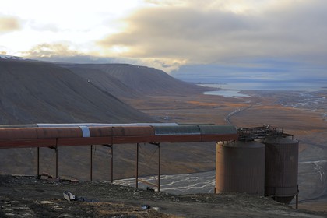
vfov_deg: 24.2
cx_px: 164
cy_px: 109
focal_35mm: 56
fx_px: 509
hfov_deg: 35.6
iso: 200
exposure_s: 1/160
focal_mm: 56
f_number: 6.3
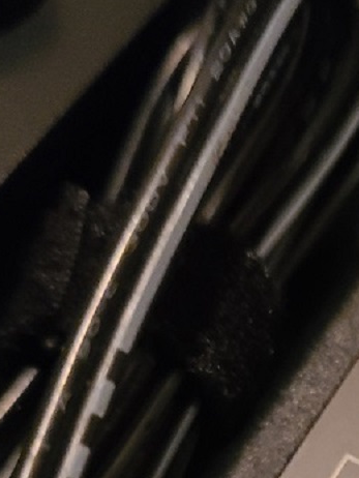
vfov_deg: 24.5
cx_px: 410
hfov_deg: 18.8
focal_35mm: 75
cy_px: 507
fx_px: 1036
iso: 1000
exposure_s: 1/24
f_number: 1.8
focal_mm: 5.4
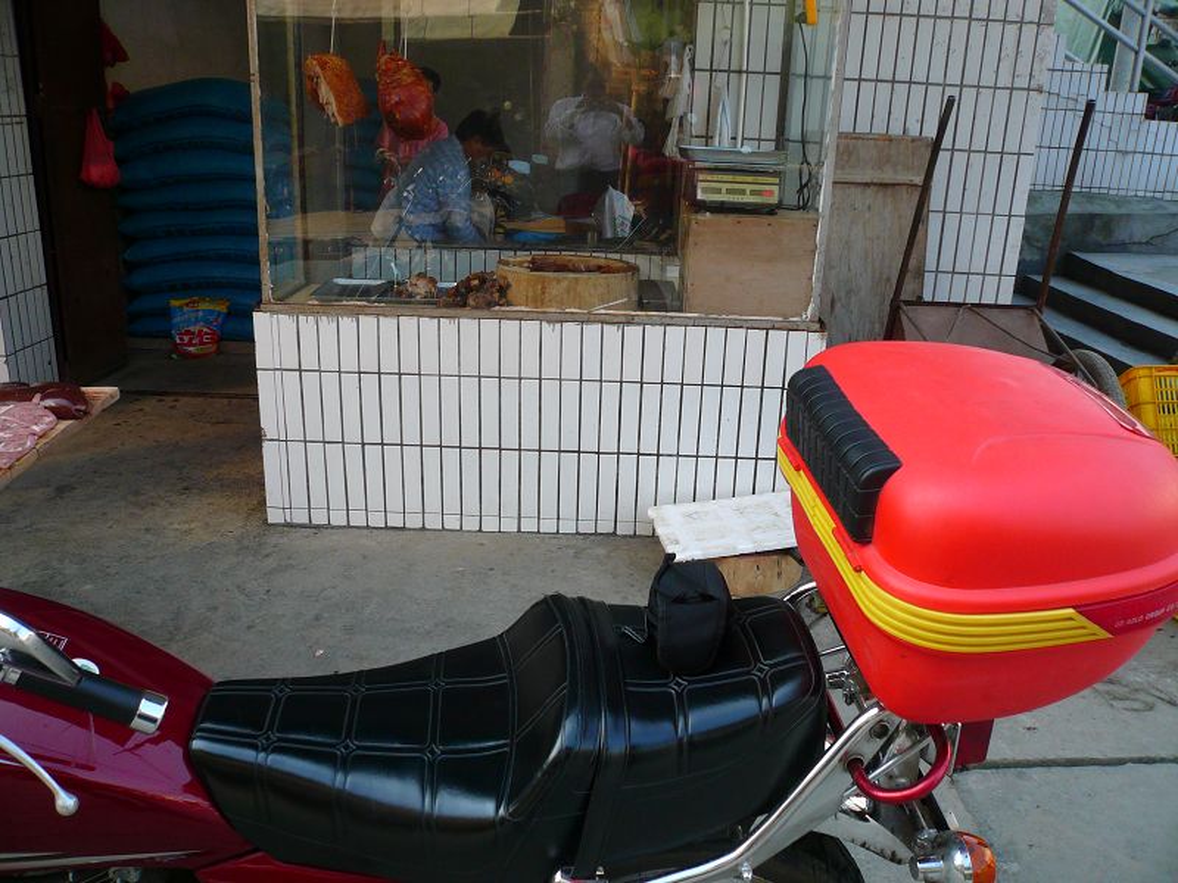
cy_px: 442
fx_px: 953
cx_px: 589
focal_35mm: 28
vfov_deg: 49.7
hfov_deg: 63.4
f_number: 2.8
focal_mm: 4.6
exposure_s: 1/250
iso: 100
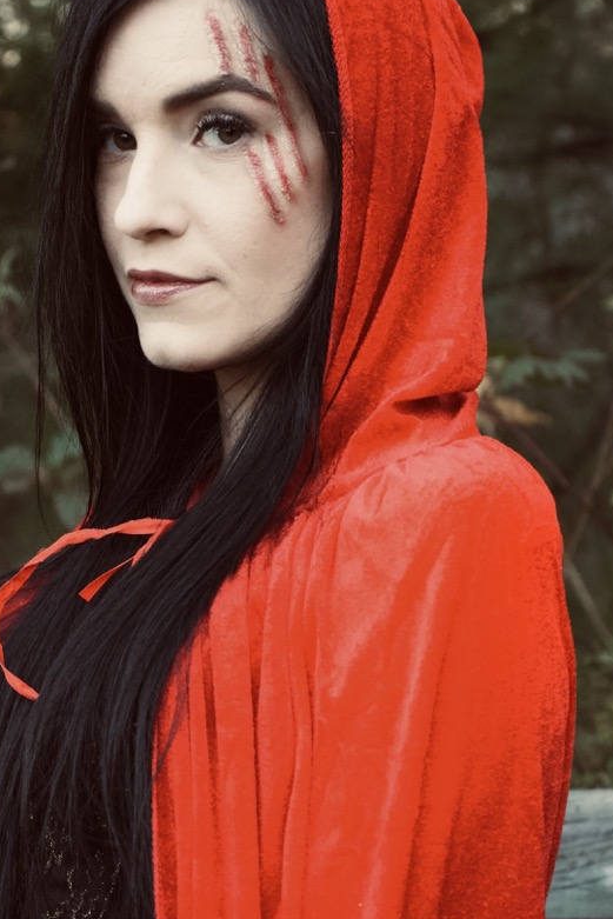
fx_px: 1966
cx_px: 154
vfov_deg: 26.3
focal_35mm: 77
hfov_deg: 17.6
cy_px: 420
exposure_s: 1/500
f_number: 4.5
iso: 4000
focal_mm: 47
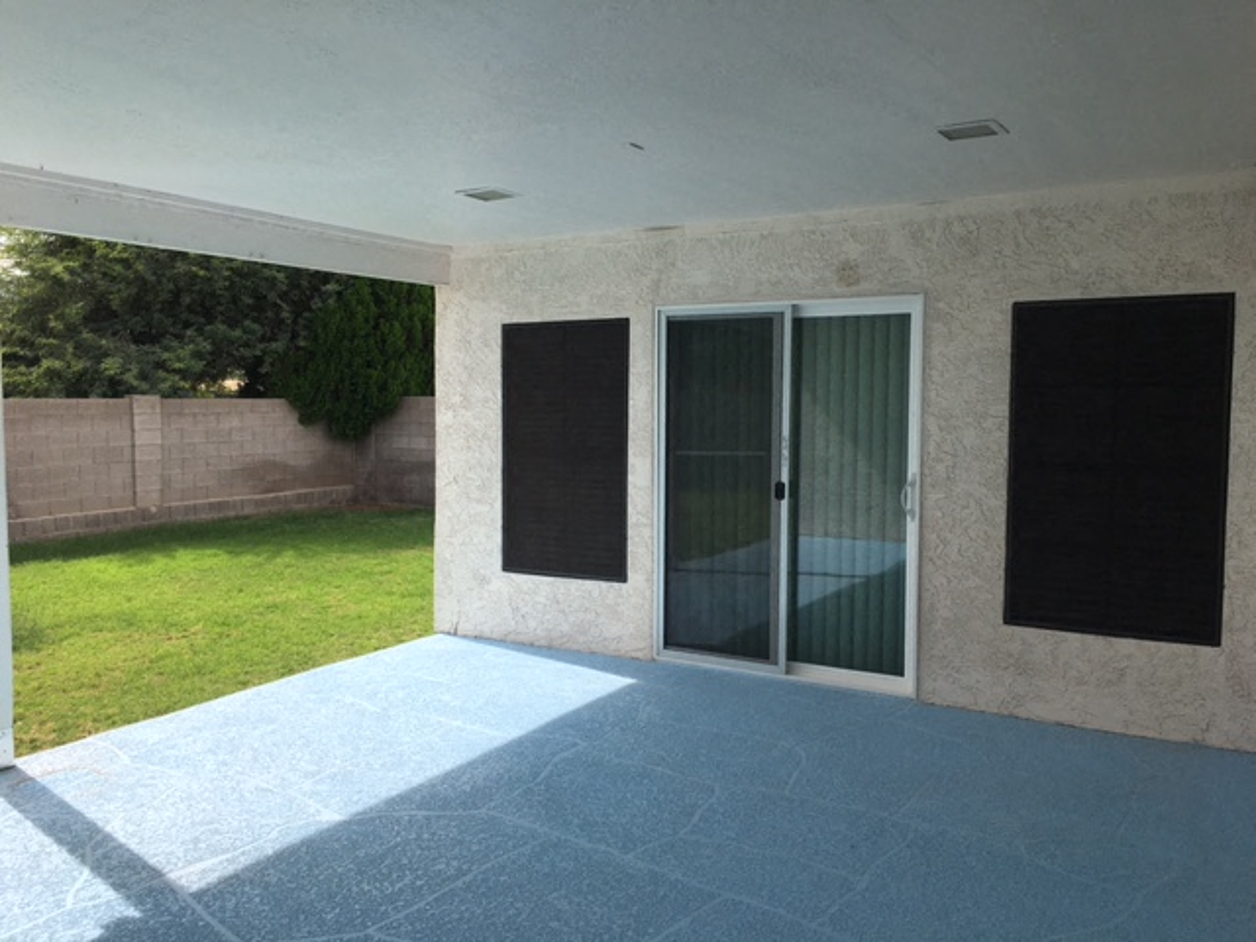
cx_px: 628
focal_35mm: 29
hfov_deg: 61.7
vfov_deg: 48.2
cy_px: 471
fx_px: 1052
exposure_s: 1/1350
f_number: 2.2
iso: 25
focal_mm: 4.15
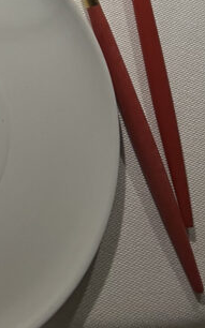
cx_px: -193
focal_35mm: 90
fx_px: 805
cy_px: -121
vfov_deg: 20.6
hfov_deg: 12.8
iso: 64
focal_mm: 5.7
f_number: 1.5
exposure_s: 1/50
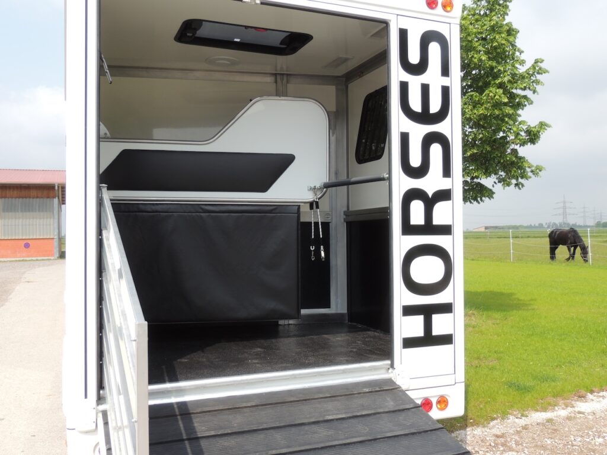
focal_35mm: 33
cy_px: 228
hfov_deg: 55.4
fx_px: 579
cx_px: 304
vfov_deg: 42.9
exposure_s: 1/800
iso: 100
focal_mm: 5.8
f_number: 3.2
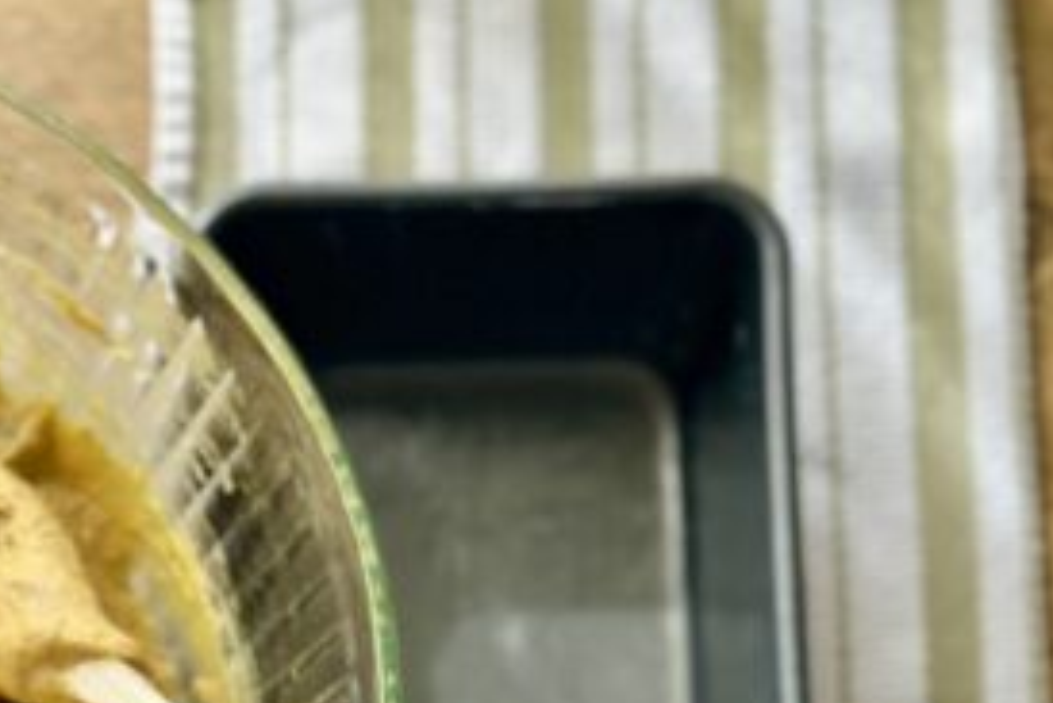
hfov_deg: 22.4
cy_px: 799
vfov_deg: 14.6
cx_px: 455
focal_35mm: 91
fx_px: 2663
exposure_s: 1/980
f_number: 1.78
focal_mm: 6.86
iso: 80
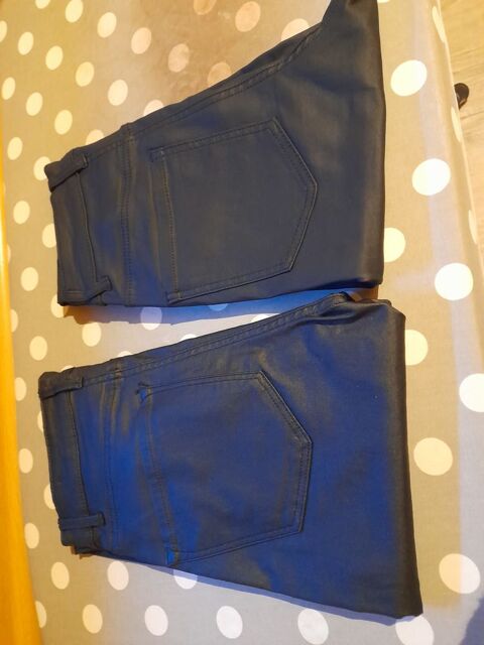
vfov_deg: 69.4
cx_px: 242
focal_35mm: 25
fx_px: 466
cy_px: 322
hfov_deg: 54.9
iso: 1000
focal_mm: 4.6
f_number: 2
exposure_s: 1/20
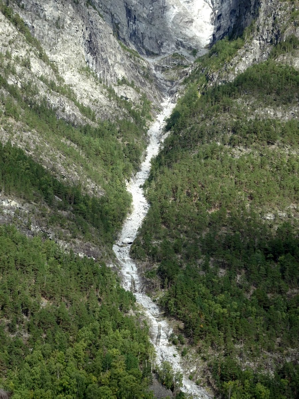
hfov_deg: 18.4
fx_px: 921
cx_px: 150
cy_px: 200
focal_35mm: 80
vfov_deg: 24.4
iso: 80
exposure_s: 1/250
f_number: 5
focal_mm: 13.69
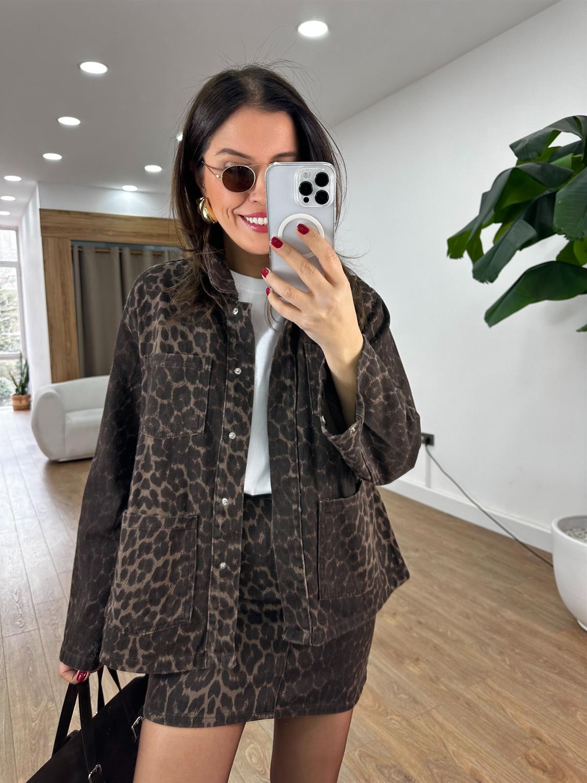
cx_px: 294
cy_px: 392
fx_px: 543
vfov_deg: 71.6
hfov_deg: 56.8
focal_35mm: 24
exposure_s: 1/100
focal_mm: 6.86
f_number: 1.78
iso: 64
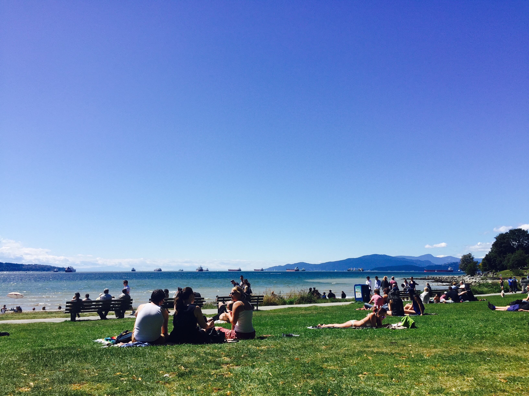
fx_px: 443
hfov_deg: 61.7
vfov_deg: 48.2
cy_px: 198
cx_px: 264
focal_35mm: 29
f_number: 2.2
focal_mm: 4.15
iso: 32
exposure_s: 1/2825
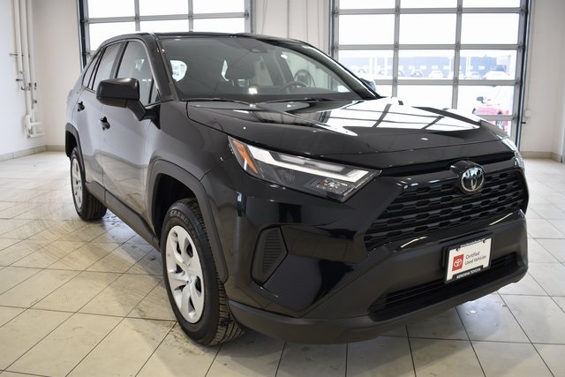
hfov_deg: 61.9
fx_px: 471
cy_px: 188
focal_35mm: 30
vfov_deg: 43.6
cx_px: 282
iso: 100
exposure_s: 1/30
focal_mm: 20
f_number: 3.8
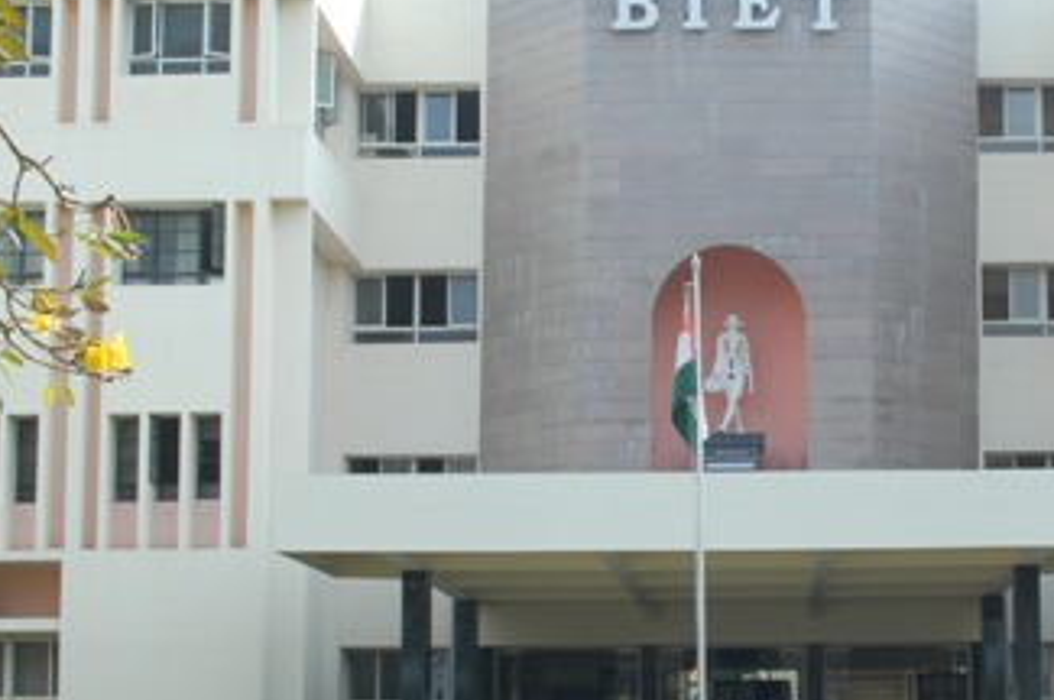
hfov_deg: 24.3
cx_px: 775
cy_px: 438
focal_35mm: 83
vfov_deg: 16.4
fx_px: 2428
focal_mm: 28
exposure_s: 1/125
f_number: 9
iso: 250
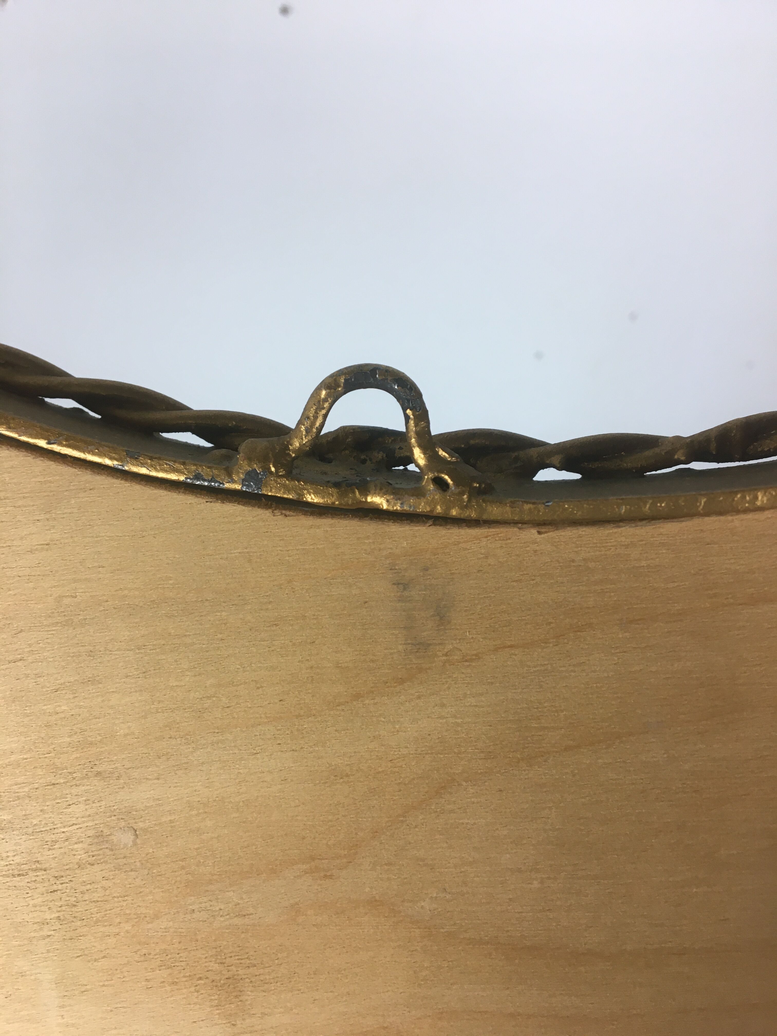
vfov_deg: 61.7
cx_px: 388
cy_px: 518
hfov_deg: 48.2
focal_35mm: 29
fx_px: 868
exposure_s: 1/33
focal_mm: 4.15
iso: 32
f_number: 2.2
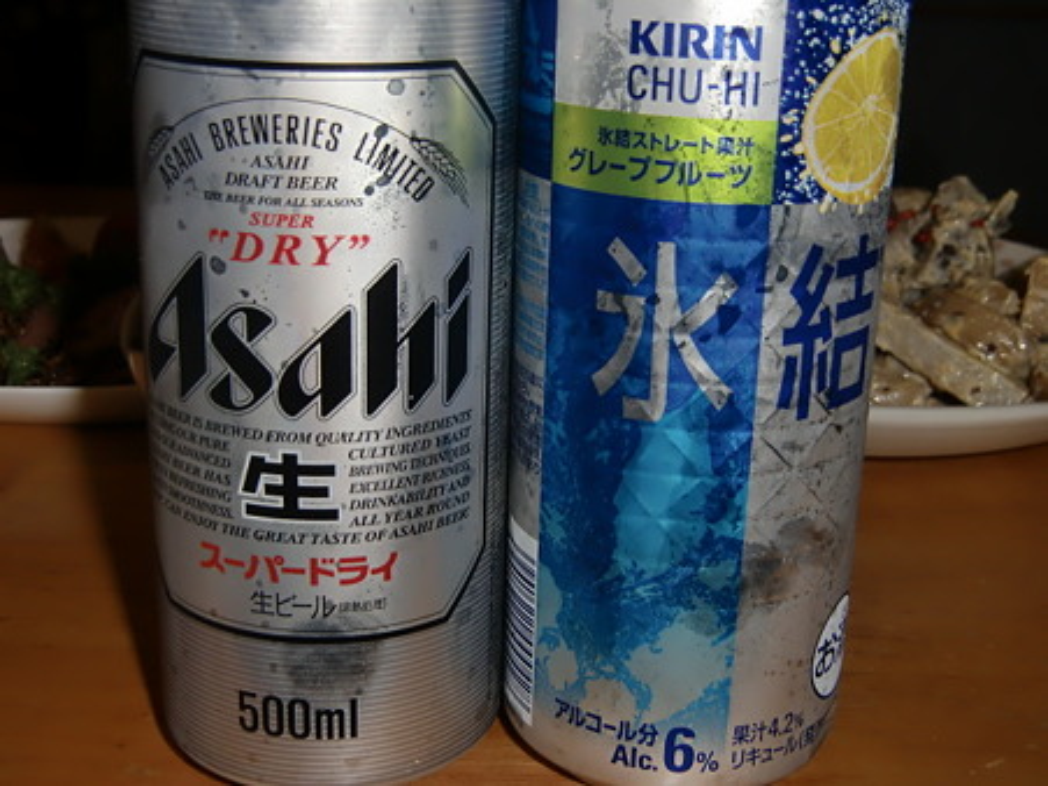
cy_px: 393
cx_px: 524
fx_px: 1423
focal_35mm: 47
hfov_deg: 40.4
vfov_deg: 30.9
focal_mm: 8.4
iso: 64
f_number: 4
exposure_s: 1/15
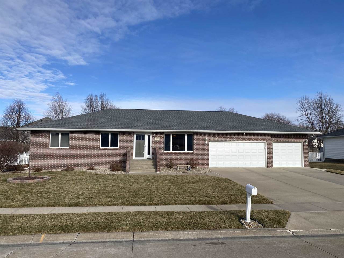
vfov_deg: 53.1
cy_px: 129
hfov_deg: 67.3
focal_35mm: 26
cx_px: 172
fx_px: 258
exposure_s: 1/3610
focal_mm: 4.25
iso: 32
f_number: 1.8
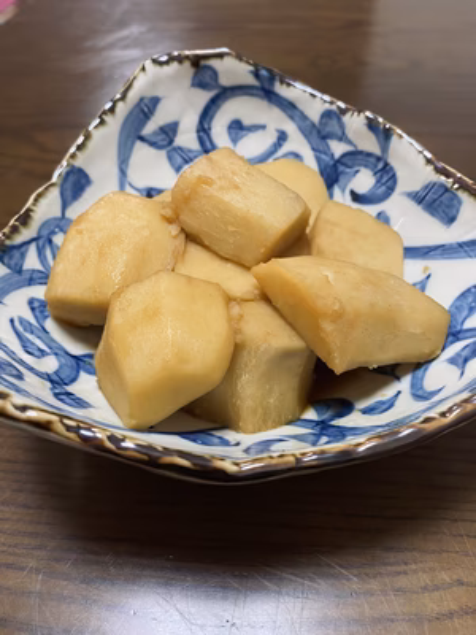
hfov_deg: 53.1
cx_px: 238
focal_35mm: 26
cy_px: 318
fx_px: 477
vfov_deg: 67.3
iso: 160
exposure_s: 1/60
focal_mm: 4.25
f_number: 1.8
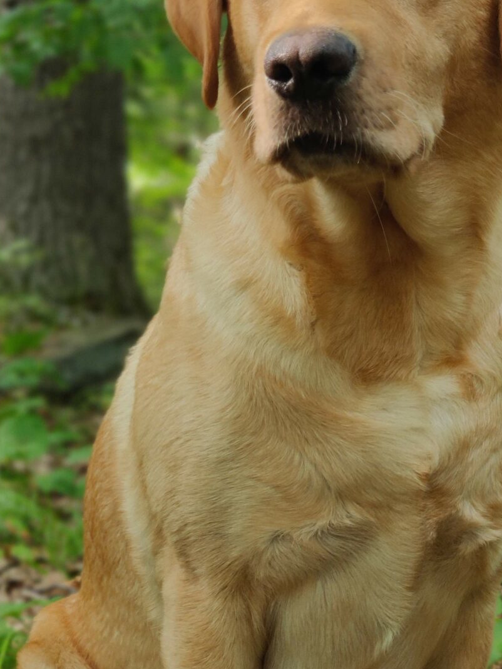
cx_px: 289
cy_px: 239
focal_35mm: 137
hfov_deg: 10.8
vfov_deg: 14.4
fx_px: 2648
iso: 250
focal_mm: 6.95
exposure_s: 1/100
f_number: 2.44
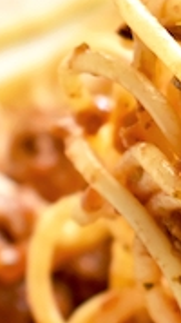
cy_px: 233
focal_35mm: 297
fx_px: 2536
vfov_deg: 7.3
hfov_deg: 4.1
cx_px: 210
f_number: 5.6
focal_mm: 42
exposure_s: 1/60
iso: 400
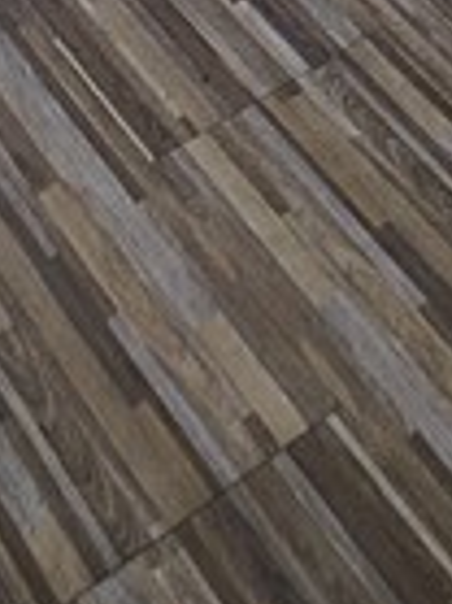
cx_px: 183
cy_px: -1208
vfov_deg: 11.5
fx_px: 1674
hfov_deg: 15.4
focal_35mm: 96
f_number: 2.2
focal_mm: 1.7
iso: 32
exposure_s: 1/252
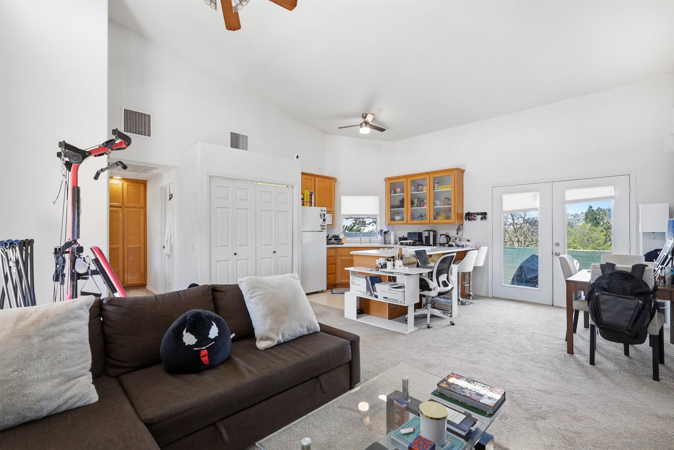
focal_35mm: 16
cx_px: 337
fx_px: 300
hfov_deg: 96.7
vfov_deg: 73.8
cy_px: 225
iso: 250
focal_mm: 16
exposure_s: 1/15
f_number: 4
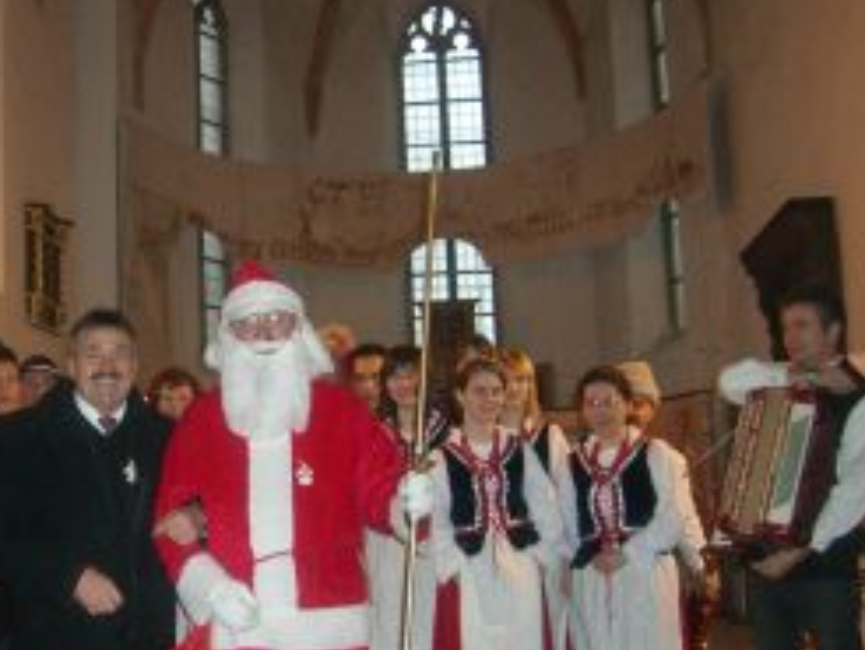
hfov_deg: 35.3
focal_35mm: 54
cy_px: 385
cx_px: 309
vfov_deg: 27.0
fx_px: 1351
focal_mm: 6.2
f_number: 2.7
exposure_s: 1/60
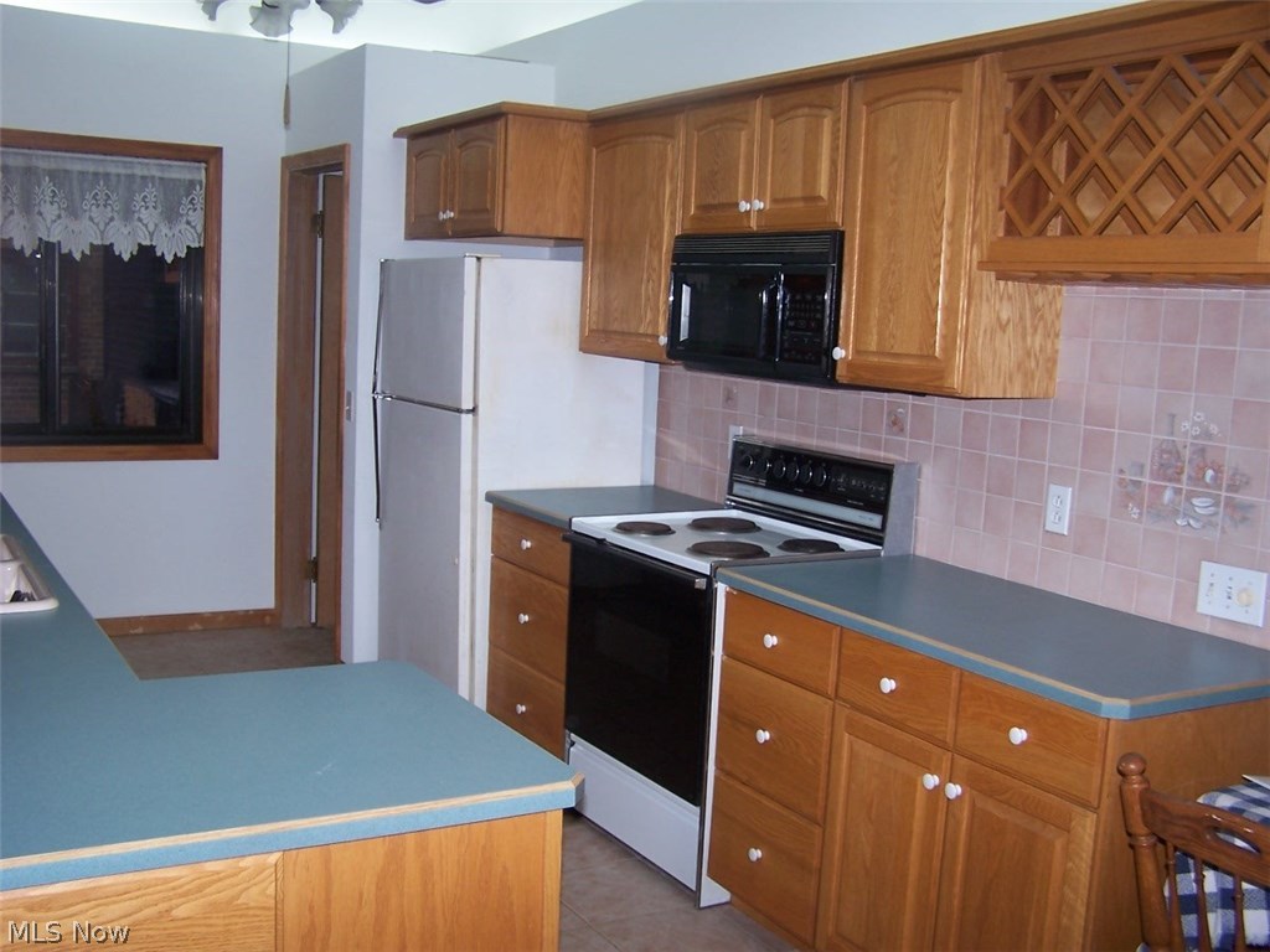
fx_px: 1394
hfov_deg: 49.0
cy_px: 476
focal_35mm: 38
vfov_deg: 37.7
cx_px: 635
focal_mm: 6.3
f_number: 2.8
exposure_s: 1/60
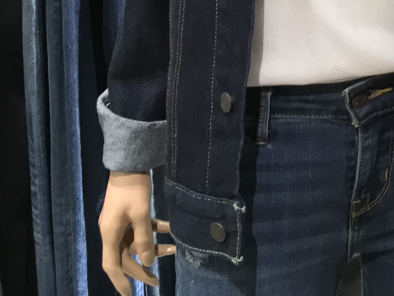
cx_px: 628
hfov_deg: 18.2
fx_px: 1059
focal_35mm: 93
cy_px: -162
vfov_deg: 14.7
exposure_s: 1/30
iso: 125
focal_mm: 4.15
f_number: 2.2
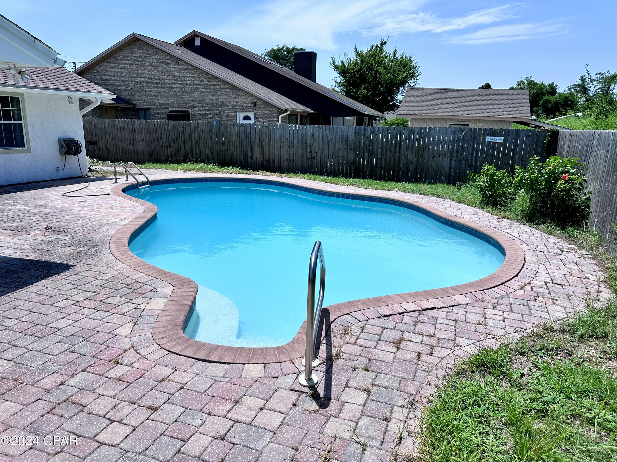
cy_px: 231
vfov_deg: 56.8
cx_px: 308
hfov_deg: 71.6
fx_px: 428
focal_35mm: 24
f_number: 1.78
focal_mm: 6.86
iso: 80
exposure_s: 1/8197
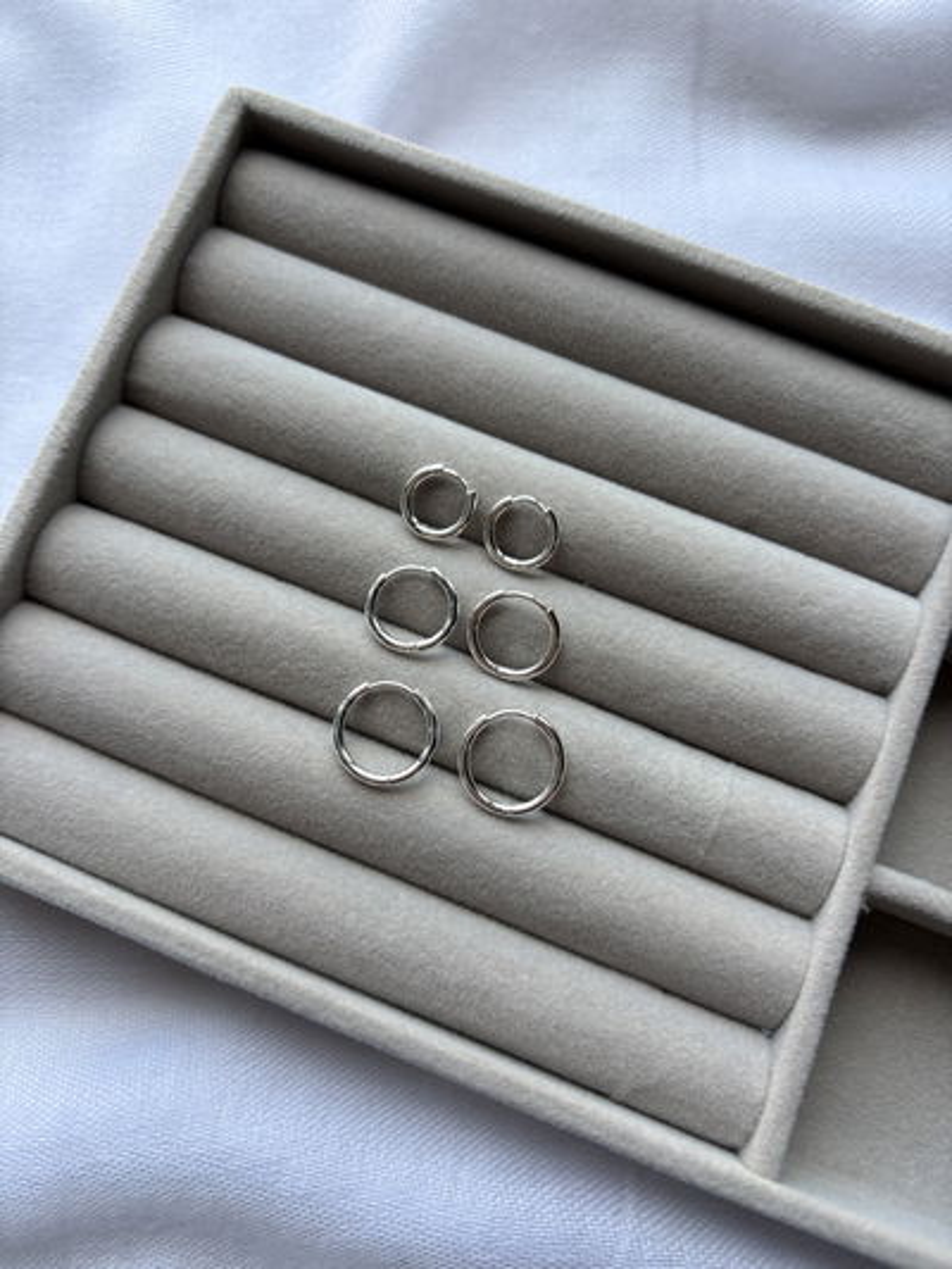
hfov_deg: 53.1
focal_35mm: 26
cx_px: 476
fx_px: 953
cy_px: 634
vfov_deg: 67.3
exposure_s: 1/161
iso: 32
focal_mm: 5.96
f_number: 1.6
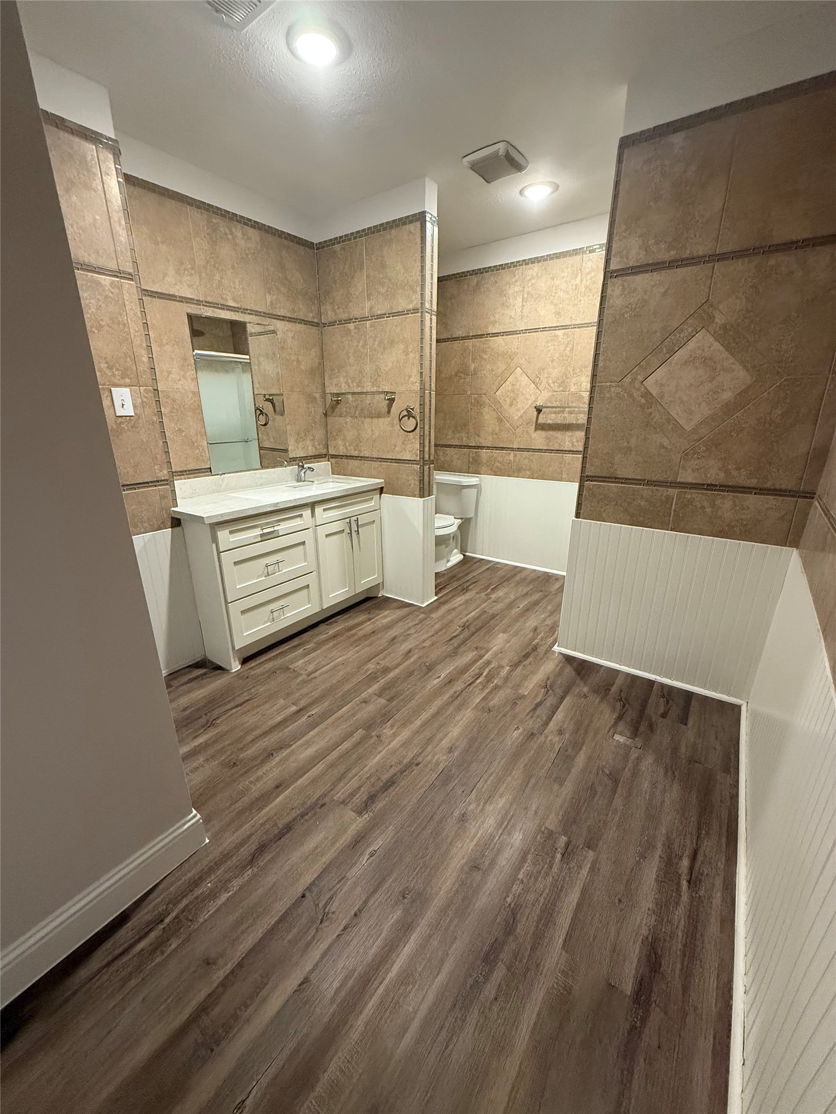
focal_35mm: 14
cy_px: 557
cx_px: 418
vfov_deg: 102.1
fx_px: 451
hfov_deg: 85.7
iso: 640
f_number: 2.2
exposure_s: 1/60.2
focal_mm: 2.22
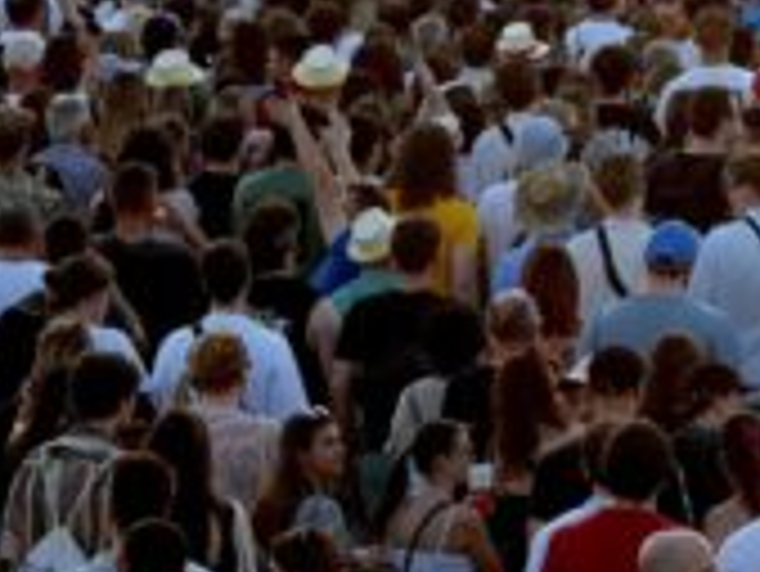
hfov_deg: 4.4
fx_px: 9935
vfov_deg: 3.3
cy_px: -117
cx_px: 764
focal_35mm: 452
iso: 100
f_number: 5
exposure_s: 1/125
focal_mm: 69
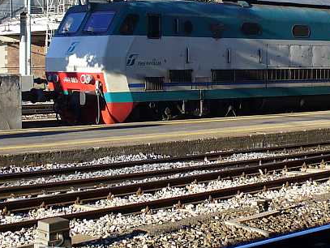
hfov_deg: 20.9
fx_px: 887
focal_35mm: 93
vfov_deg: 15.9
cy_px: 70
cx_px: 250
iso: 80
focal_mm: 6.1
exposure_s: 1/125
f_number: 5.6
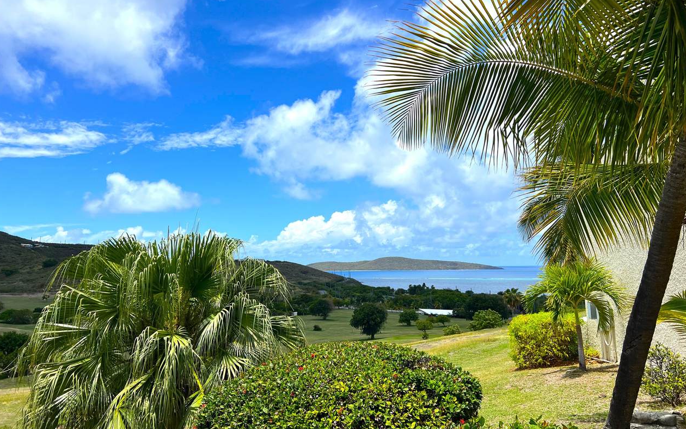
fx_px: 523
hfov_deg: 66.5
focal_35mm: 28
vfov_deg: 44.5
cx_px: 342
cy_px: 213
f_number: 1.5
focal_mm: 5.7
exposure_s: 1/6211
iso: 50
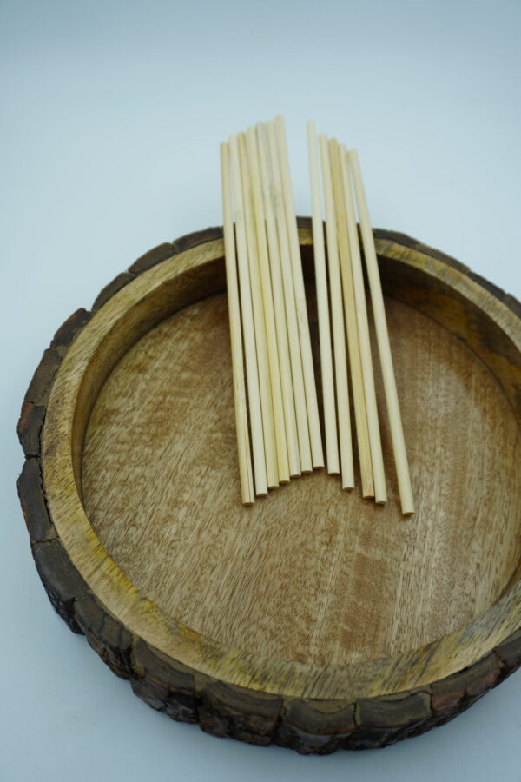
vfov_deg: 57.2
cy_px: 391
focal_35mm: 33
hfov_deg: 40.0
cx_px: 260
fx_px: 716
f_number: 5
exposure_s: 1/125
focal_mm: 22
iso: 100
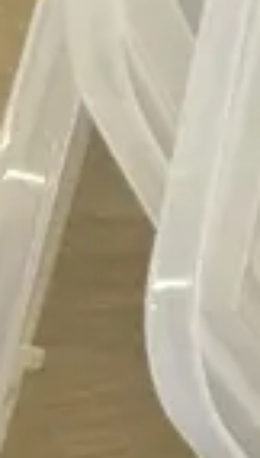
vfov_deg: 11.1
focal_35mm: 187
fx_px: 2280
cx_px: 1008
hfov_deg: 5.7
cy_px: -227
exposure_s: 1/100
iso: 160
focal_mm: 6.86
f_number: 1.78
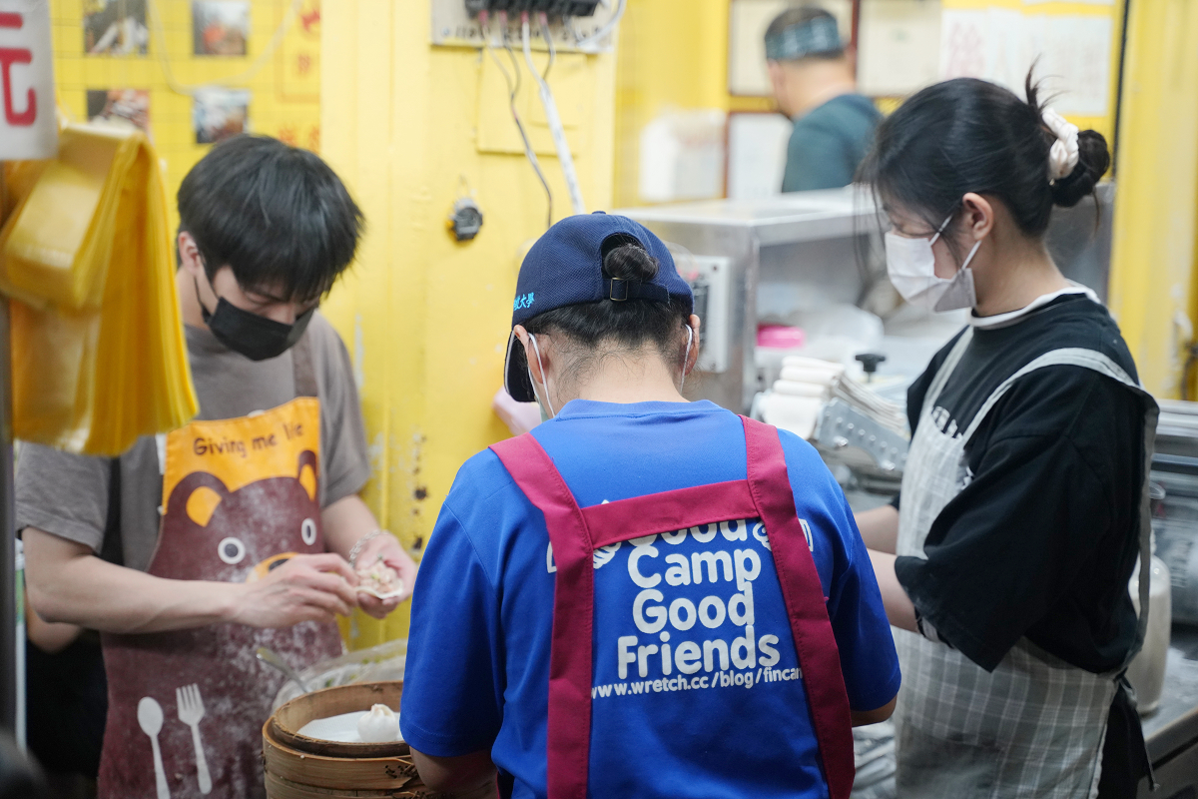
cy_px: 400
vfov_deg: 20.0
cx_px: 599
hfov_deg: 29.7
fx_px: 2263
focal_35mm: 68
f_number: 2.8
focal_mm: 68
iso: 2000
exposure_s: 1/160
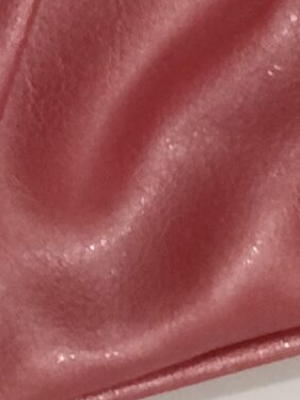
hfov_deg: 3.8
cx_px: 460
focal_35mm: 389
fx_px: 4498
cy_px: -114
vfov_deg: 5.1
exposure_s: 1/30
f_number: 2.8
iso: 160
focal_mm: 6.6
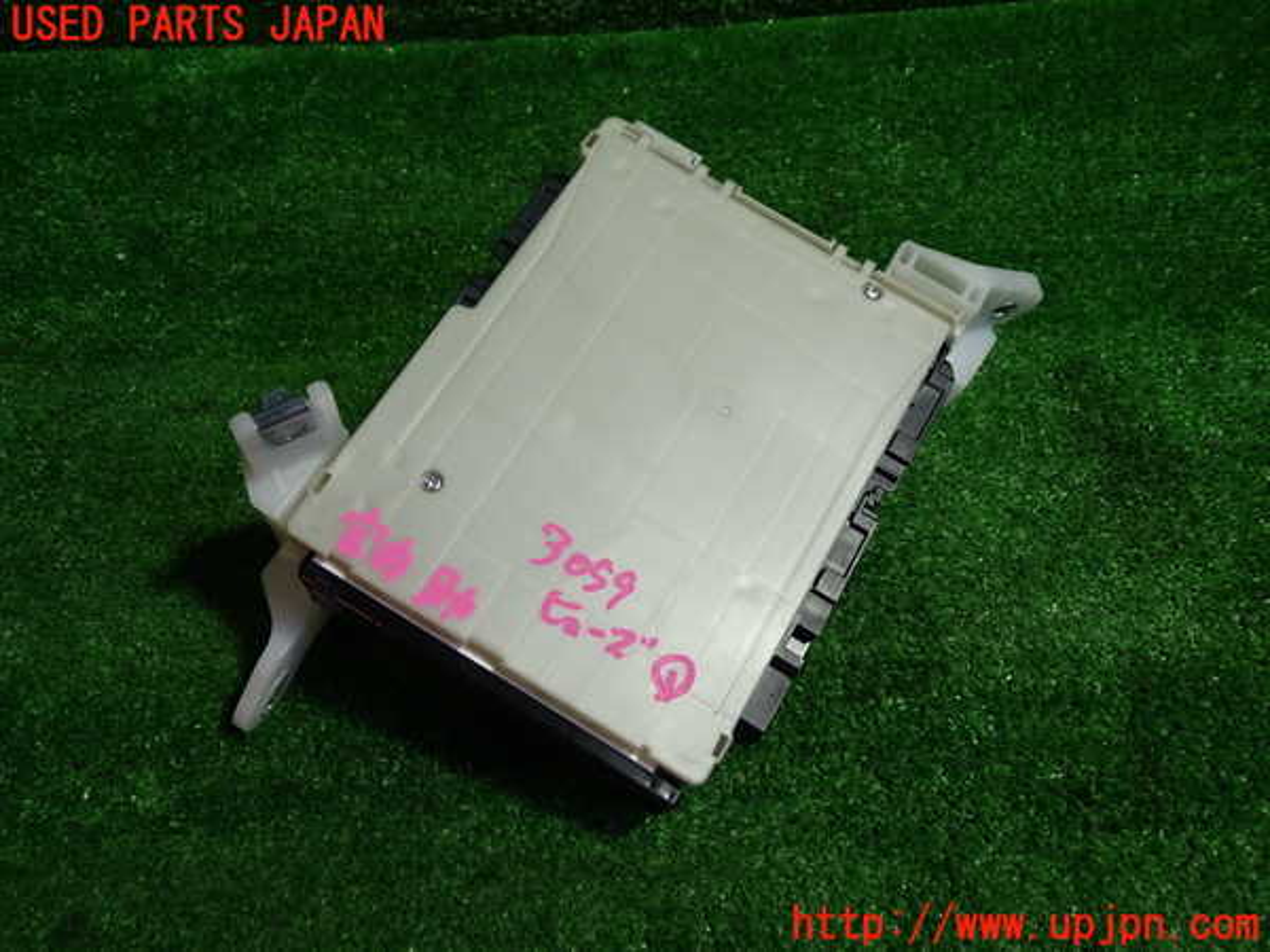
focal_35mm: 30
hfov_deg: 60.0
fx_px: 1101
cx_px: 635
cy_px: 476
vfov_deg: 46.8
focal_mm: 5.4
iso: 125
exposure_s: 1/60
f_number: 2.3
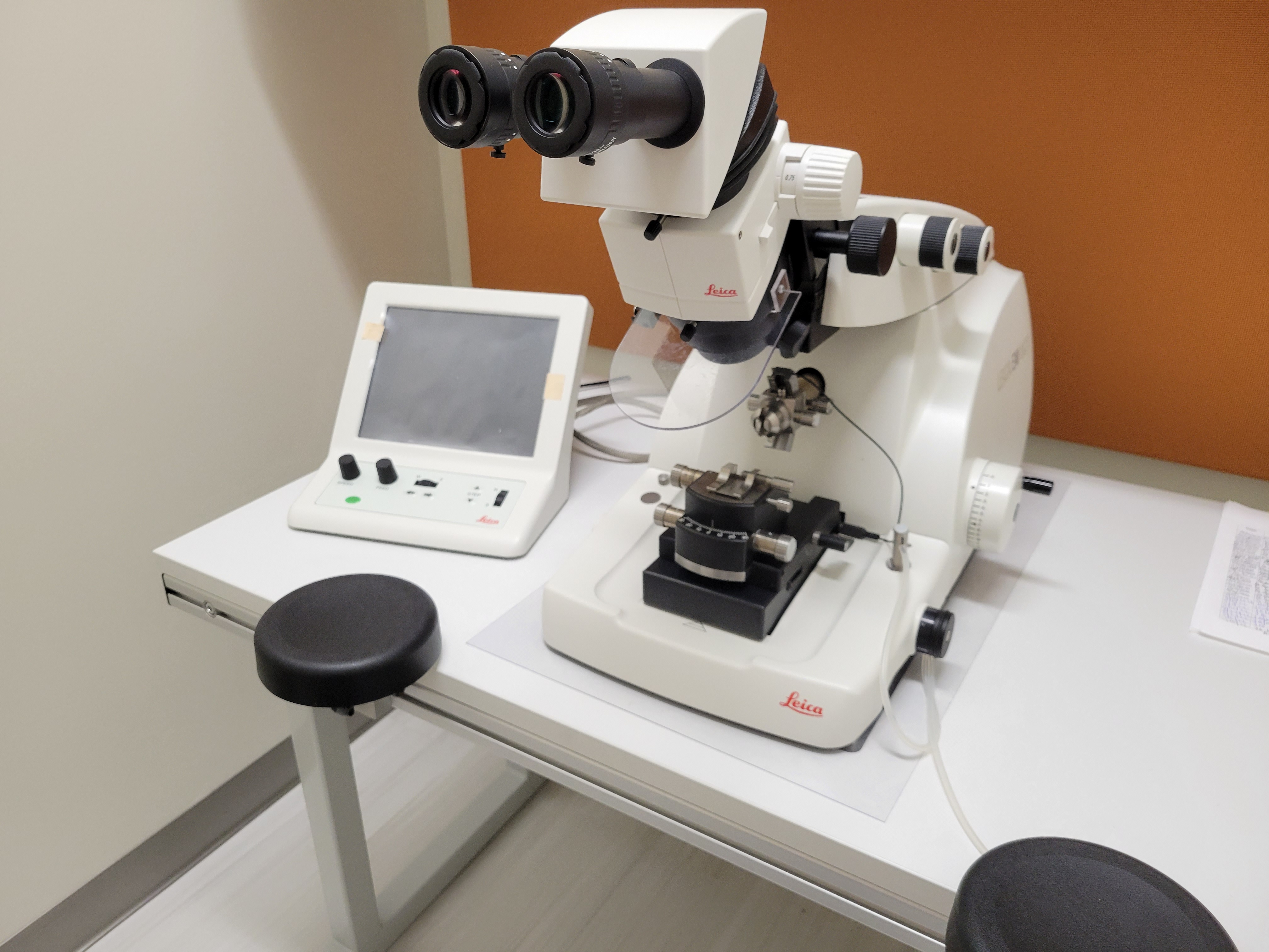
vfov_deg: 53.1
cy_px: 476
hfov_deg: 67.3
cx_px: 634
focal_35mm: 26
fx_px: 953
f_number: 1.8
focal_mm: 5.4
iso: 250
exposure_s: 1/120
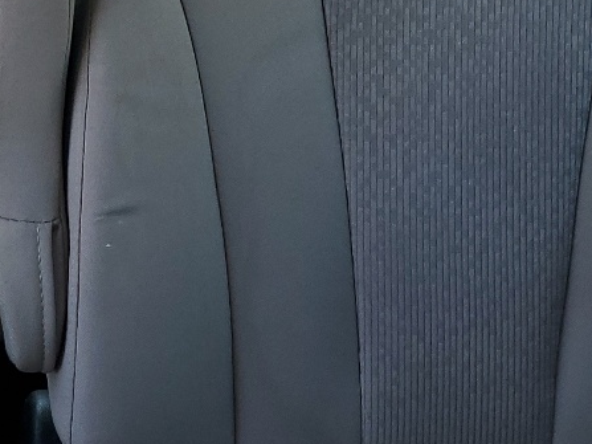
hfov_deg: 19.6
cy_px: -131
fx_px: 1590
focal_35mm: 93
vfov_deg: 15.2
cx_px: -151
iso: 50
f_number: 1.5
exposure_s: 1/312
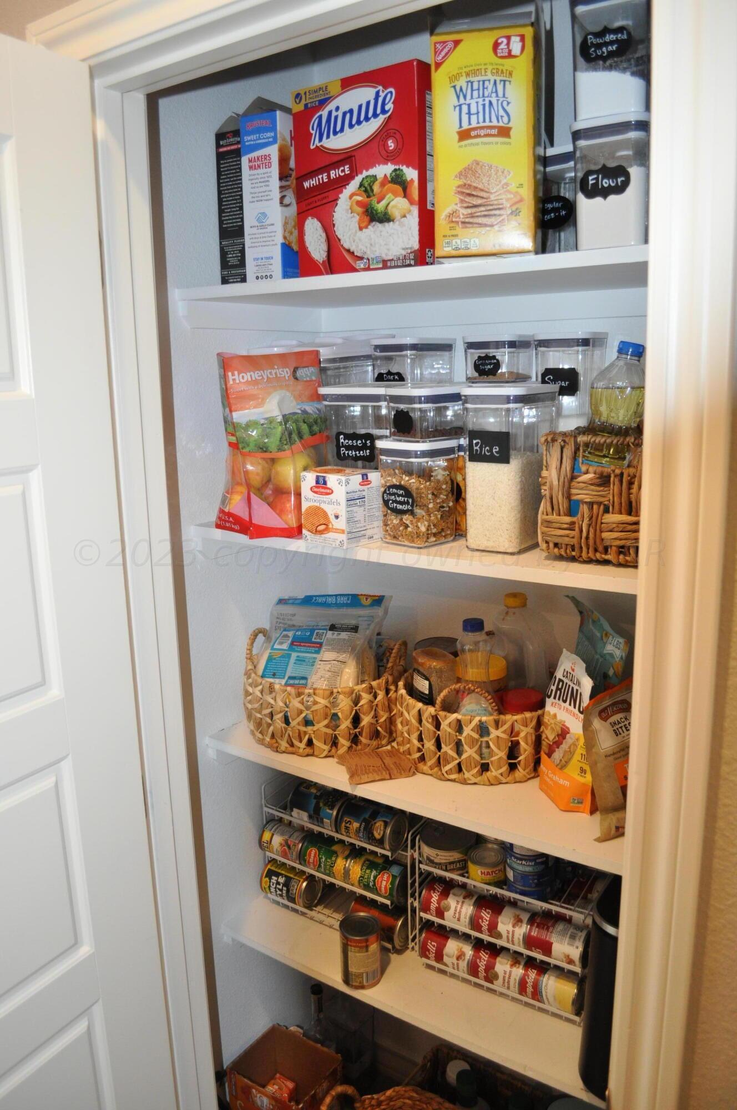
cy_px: 555
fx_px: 831
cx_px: 368
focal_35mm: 27
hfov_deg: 47.8
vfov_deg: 67.4
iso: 800
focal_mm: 18
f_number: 3.5
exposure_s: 1/60
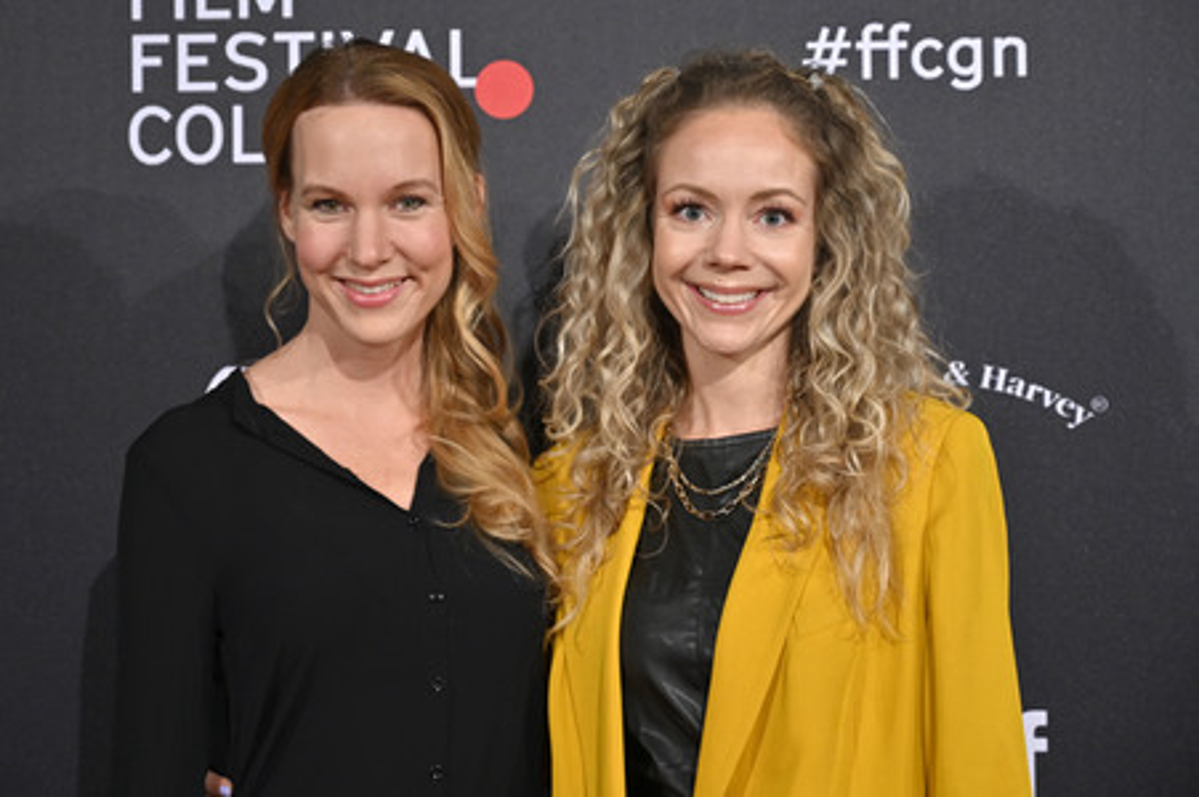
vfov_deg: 19.7
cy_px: 398
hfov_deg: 29.3
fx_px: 2296
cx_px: 600
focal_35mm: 69
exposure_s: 1/200
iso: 1000
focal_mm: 69
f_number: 4
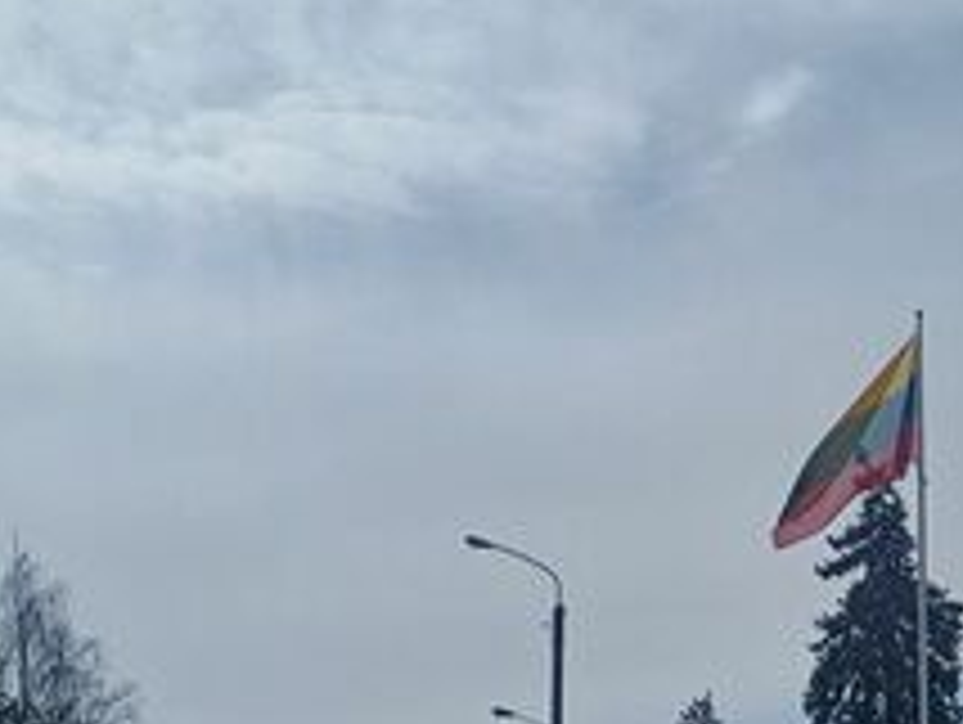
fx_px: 1950
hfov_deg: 27.0
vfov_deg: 20.2
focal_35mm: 70
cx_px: 832
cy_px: 773
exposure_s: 1/3650
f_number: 1.8
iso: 50
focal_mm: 4.65
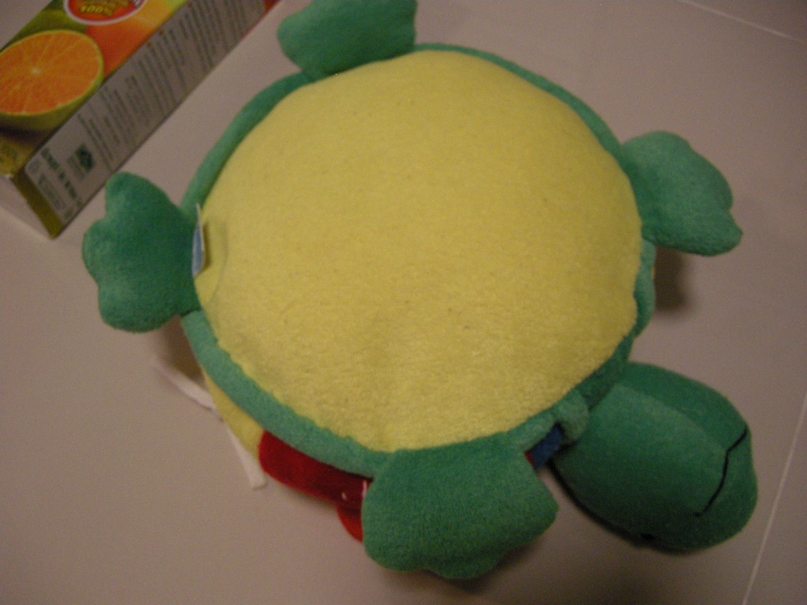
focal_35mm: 35
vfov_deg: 40.7
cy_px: 302
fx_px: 816
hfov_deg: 52.6
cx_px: 404
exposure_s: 1/15.7
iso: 400
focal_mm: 7.5
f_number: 2.7
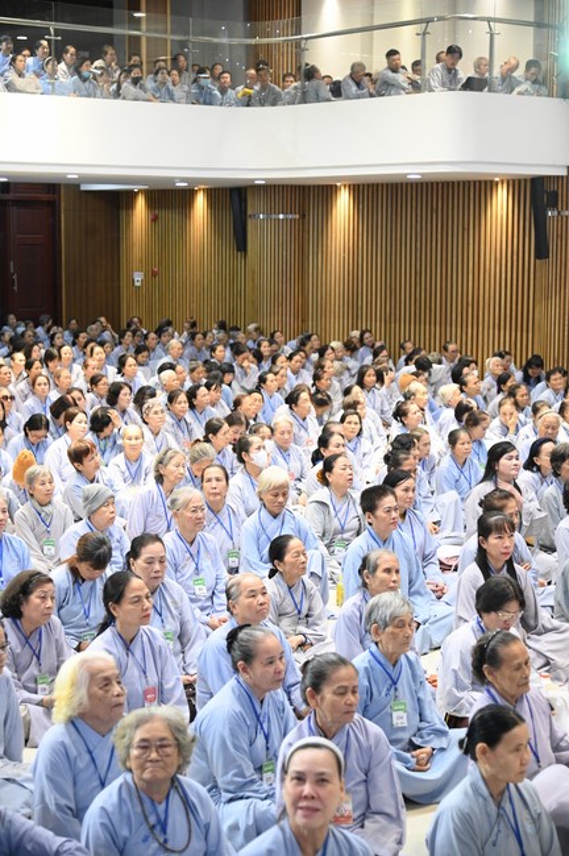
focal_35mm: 65
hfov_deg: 20.9
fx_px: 1544
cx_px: 284
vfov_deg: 31.0
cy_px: 428
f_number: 4
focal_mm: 65
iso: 5000
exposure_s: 1/125
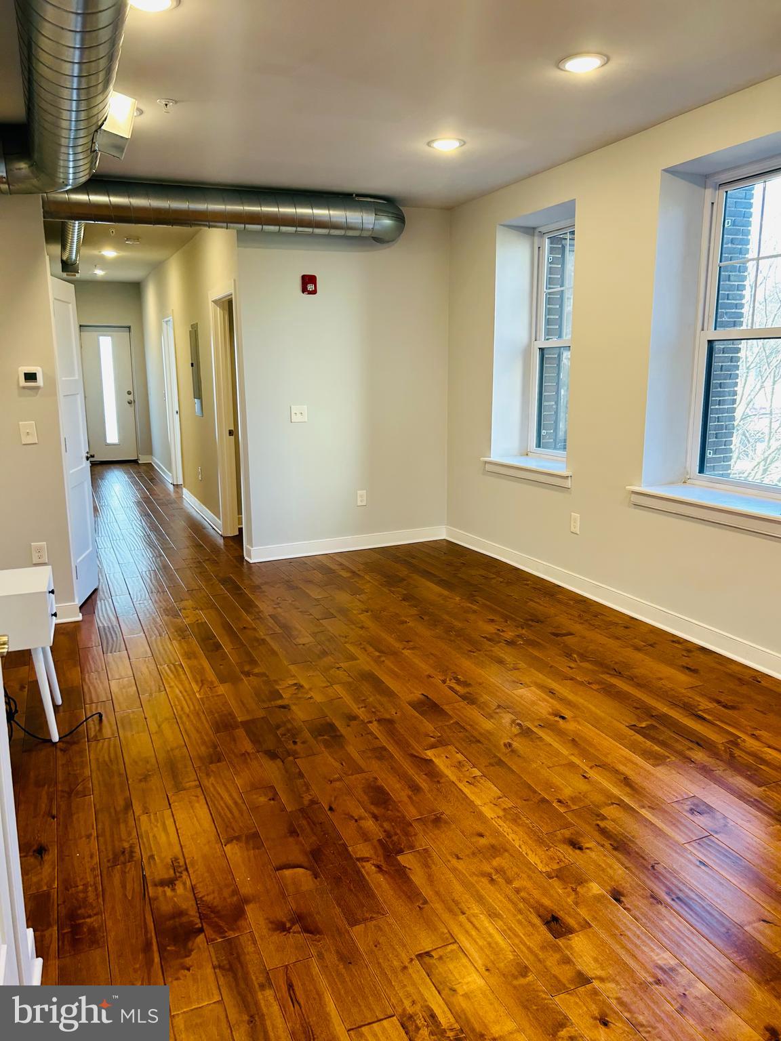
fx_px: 782
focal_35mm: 26
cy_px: 520
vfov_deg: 67.3
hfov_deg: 53.1
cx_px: 390
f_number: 1.5
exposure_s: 1/120
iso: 100
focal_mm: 5.7
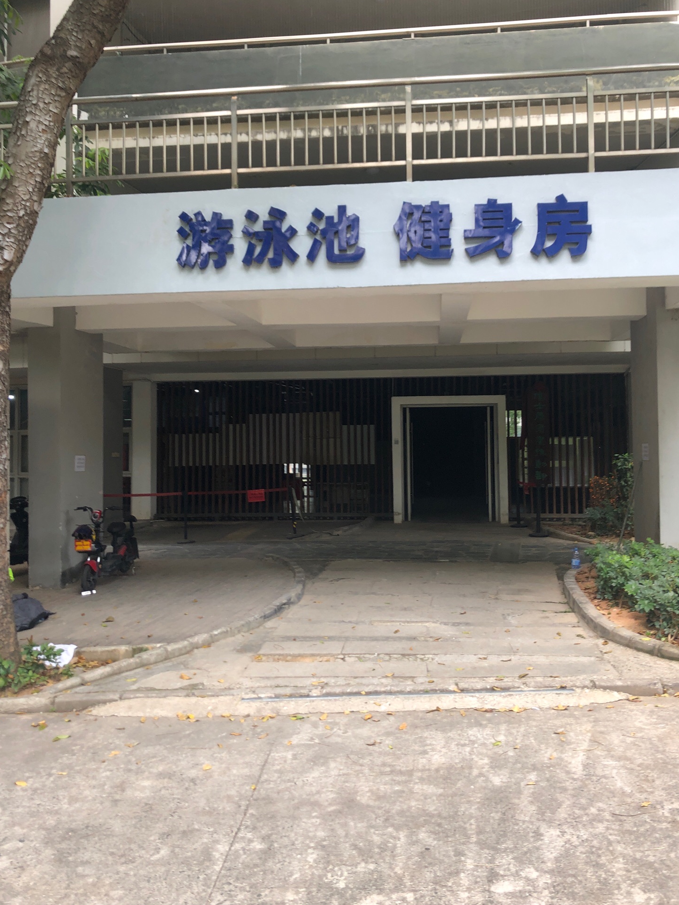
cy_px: 444
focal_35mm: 29
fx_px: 759
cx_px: 348
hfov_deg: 48.2
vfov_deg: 61.7
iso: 32
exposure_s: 1/120
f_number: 1.8
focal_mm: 3.99
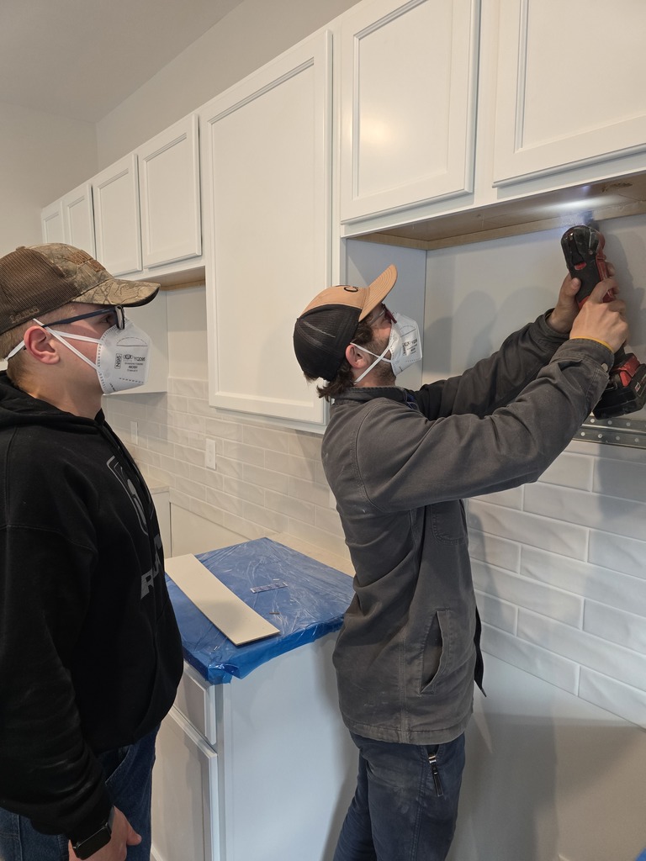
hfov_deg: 58.9
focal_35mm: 23
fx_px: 572
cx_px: 323
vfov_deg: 73.9
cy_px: 430
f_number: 1.7
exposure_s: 1/120
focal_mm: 6.3
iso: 400
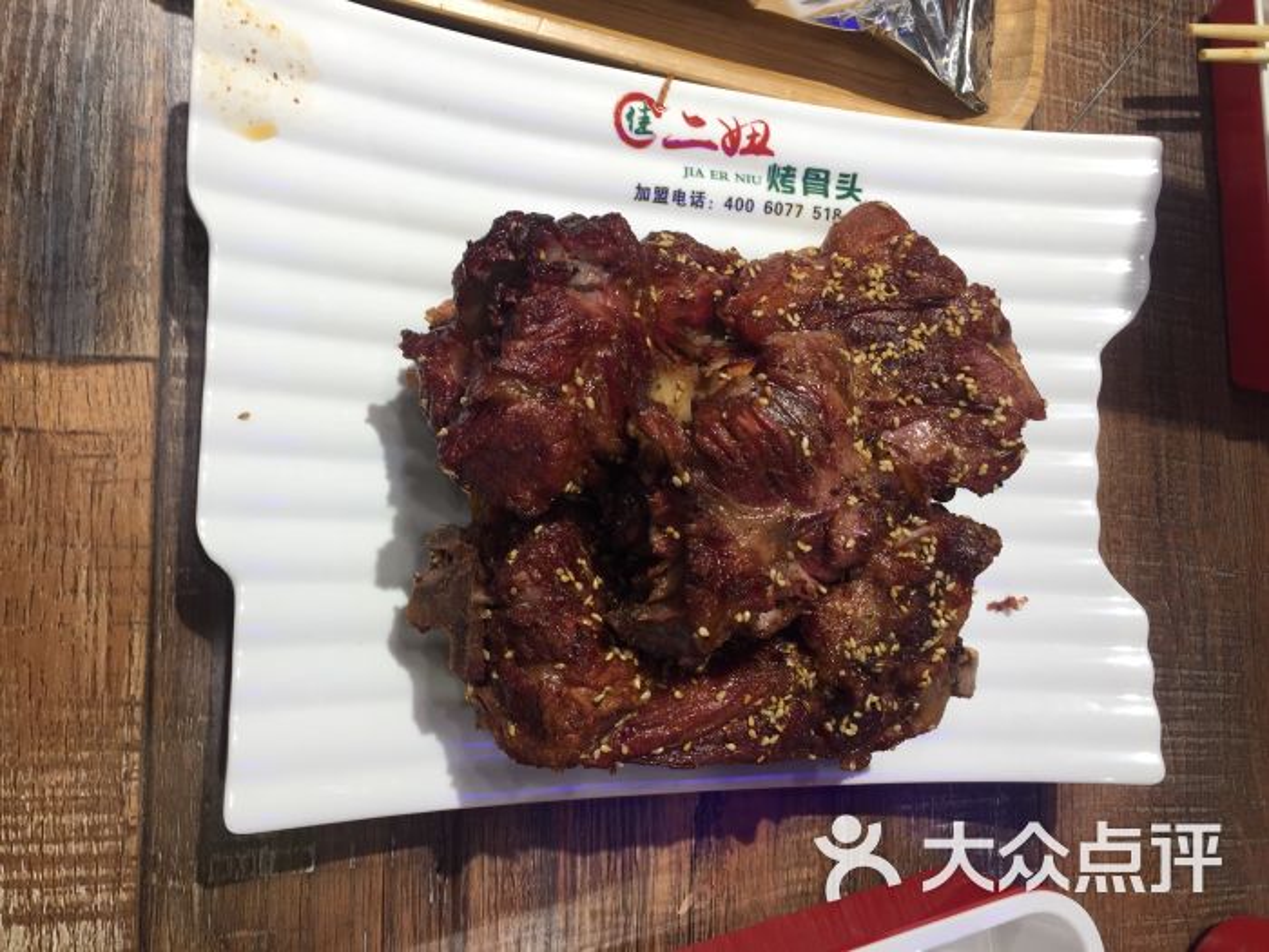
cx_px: 634
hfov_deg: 61.7
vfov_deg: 48.2
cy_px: 476
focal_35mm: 29
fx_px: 1063
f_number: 2.2
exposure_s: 1/50
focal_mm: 4.15
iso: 32
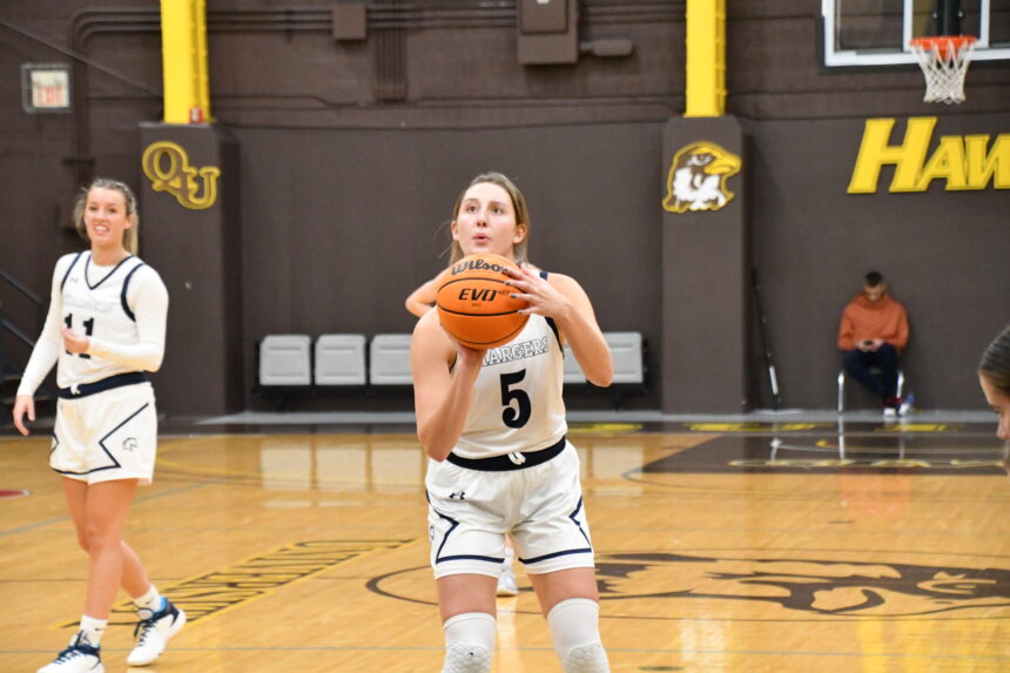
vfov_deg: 10.2
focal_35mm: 135
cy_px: 336
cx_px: 505
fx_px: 3787
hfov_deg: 15.2
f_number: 5.3
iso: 8000
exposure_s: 1/500
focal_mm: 90
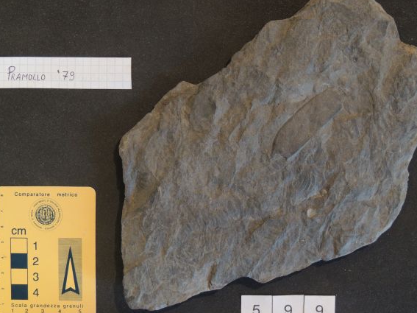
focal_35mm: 79
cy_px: 161
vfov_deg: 18.7
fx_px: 951
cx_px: 216
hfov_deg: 24.7
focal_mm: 12.4
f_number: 3.9
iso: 400
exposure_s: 1/30
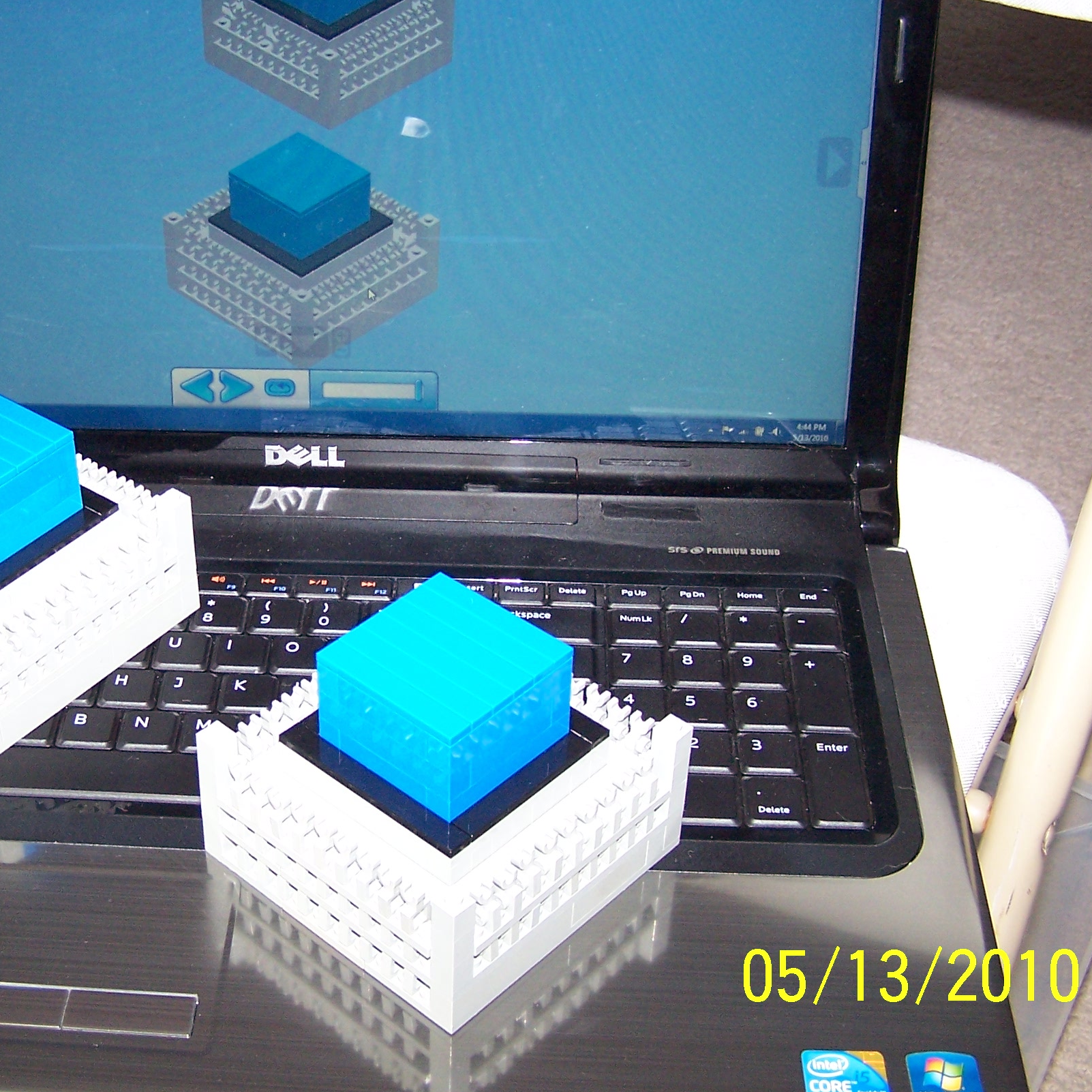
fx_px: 1927
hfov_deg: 31.2
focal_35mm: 54
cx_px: 299
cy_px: 492
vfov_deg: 31.6
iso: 140
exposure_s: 1/60
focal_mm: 6.3
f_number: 2.8
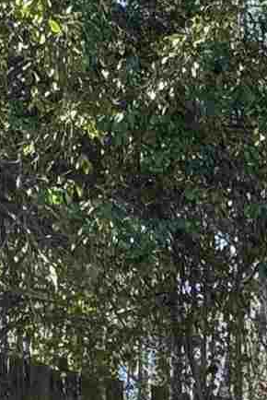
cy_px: 705
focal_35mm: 103
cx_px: 347
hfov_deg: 12.9
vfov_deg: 16.7
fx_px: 1144
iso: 40
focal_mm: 2.22
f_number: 2.2
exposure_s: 1/211
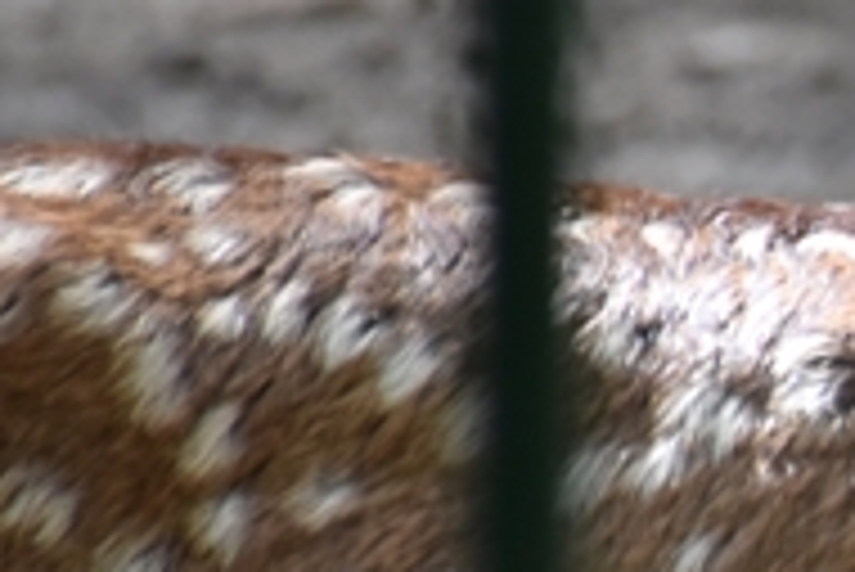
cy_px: 313
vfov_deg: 1.2
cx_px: 2079
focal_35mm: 1129
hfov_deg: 1.8
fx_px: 26833
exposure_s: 1/500
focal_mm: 140
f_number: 5.6
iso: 800
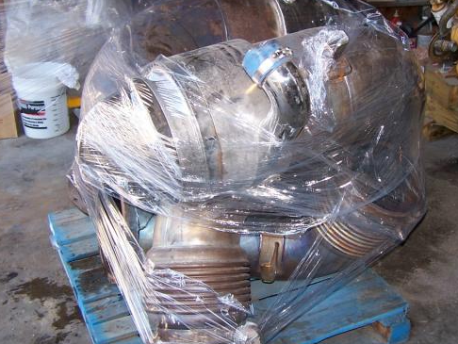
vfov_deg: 29.1
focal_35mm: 50
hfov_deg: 38.0
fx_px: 662
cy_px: 141
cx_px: 282
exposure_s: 1/60
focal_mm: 6.3
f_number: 2.8
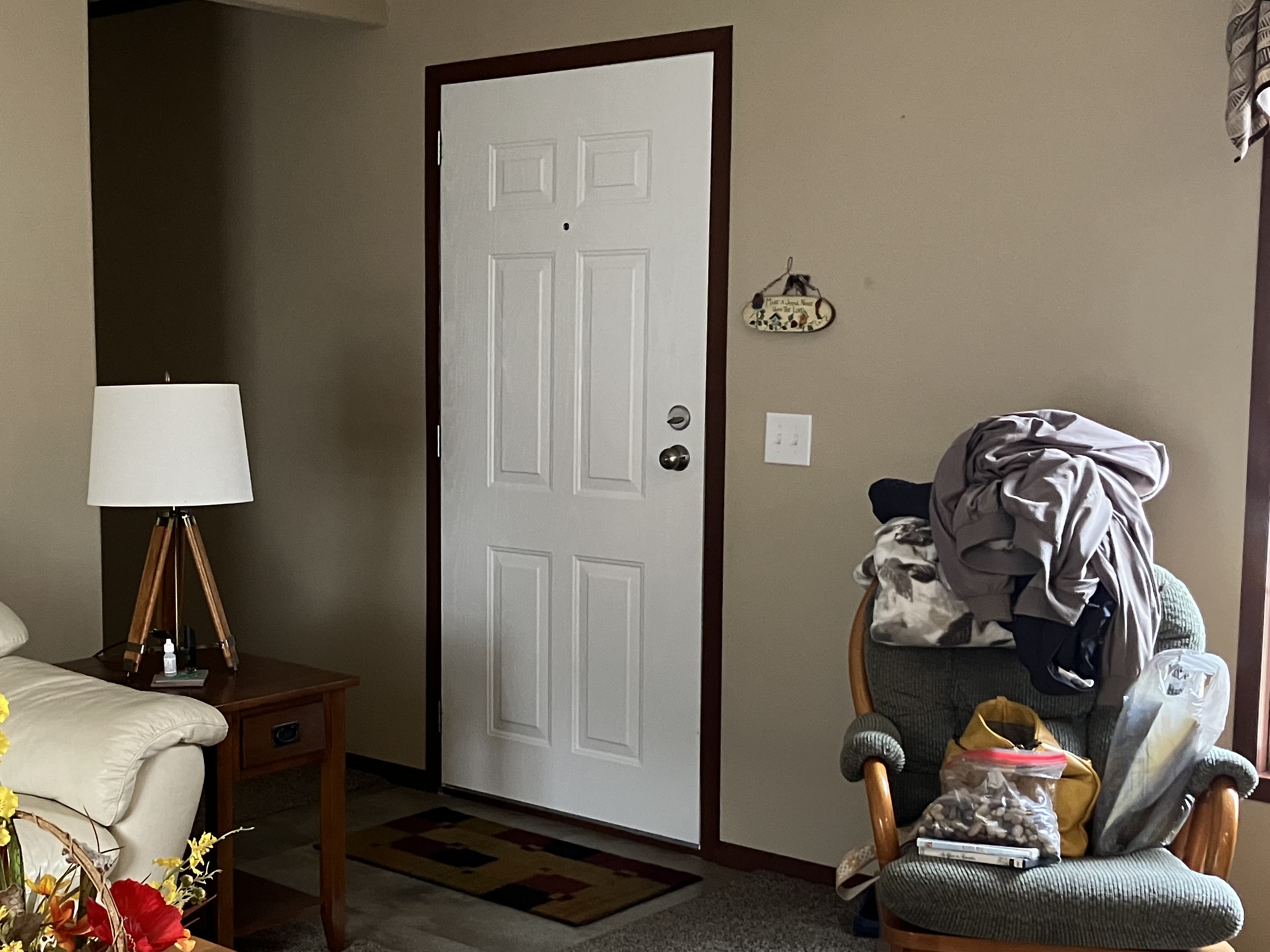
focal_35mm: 48
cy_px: 533
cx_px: 408
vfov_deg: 30.2
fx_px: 1761
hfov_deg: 39.1
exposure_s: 1/60
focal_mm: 3.99
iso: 250
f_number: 1.8
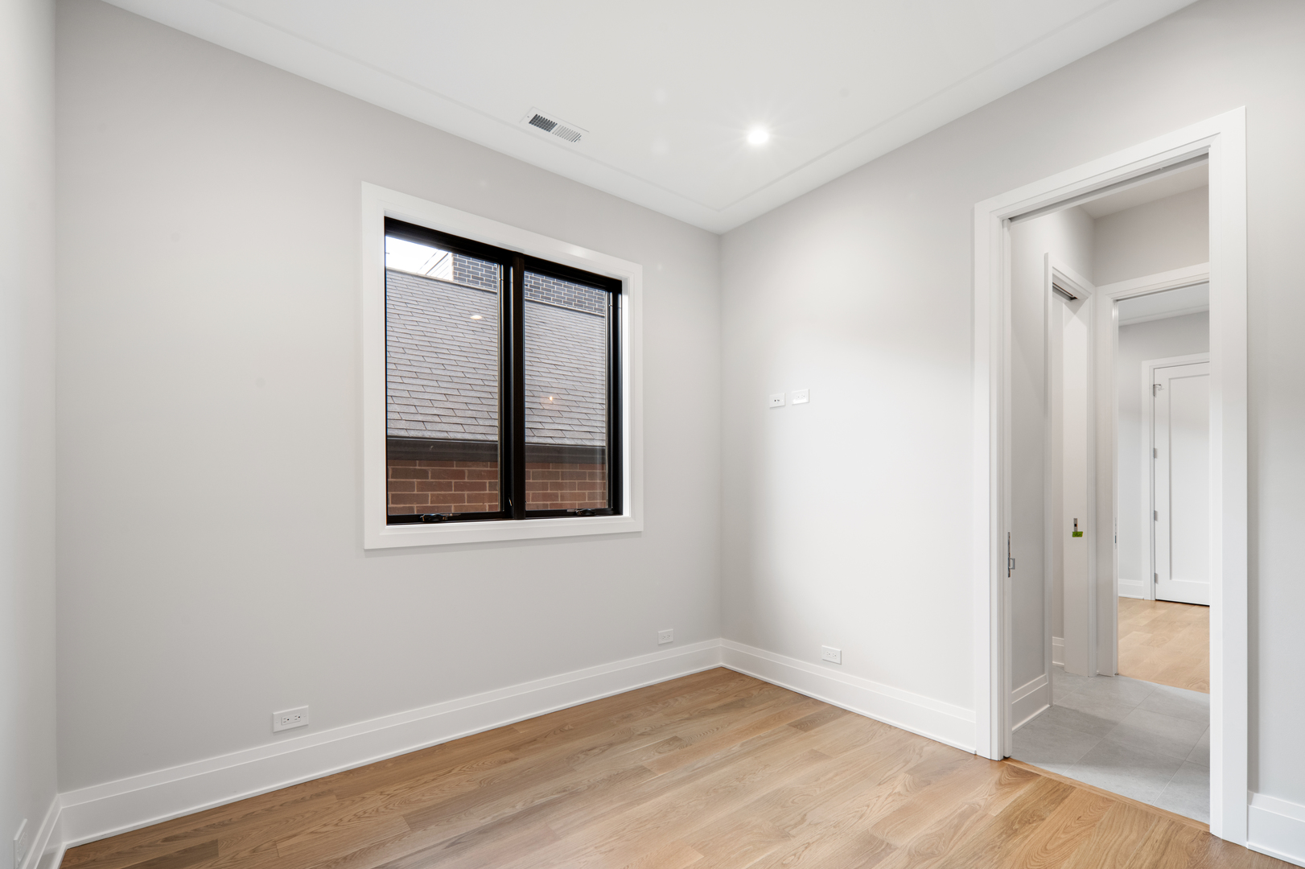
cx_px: 652
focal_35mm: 15
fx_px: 544
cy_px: 434
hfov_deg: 100.4
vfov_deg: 77.3
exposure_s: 1/1.67
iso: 500
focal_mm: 15
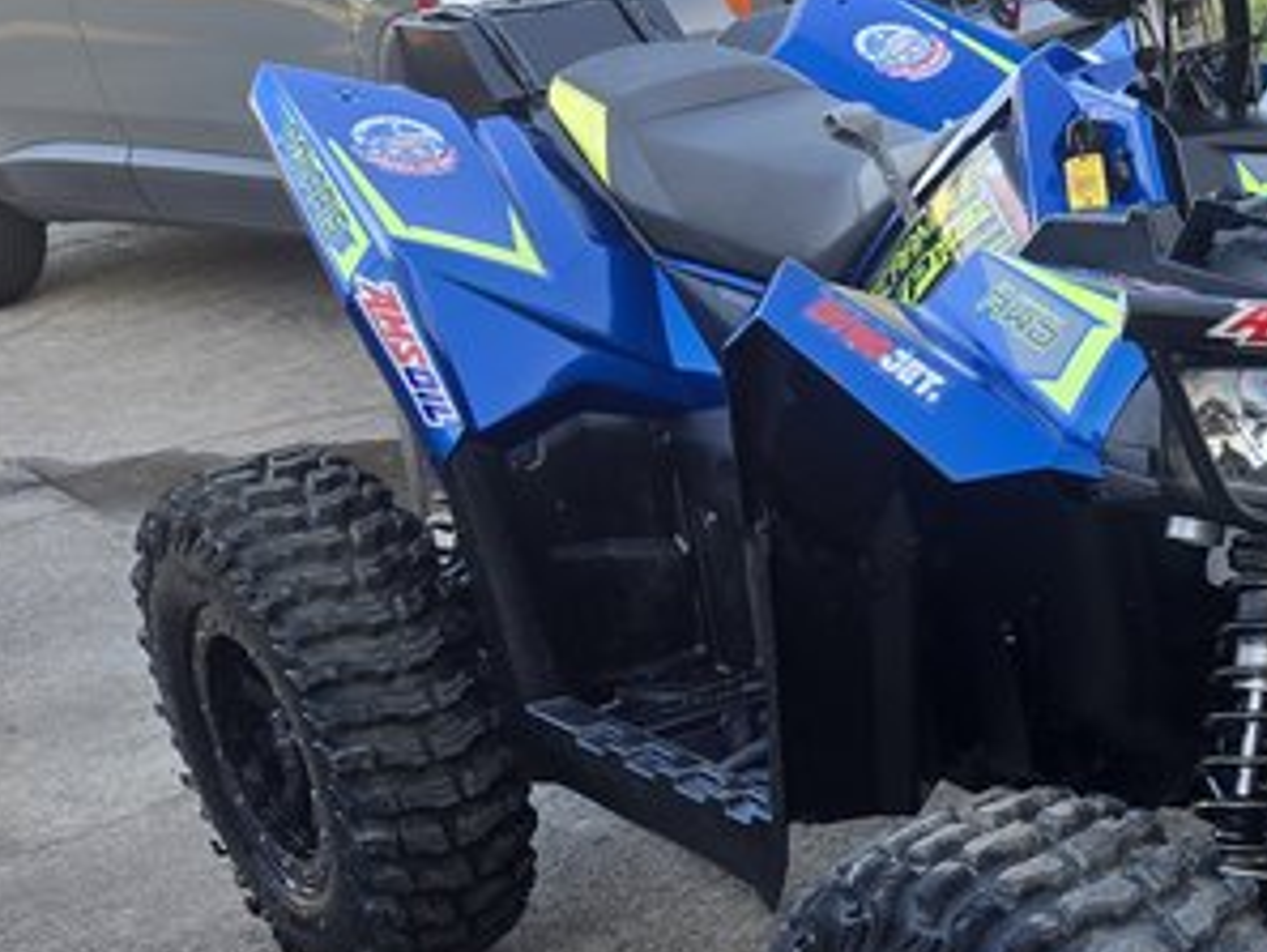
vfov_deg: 23.4
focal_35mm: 62
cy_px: 721
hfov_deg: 29.9
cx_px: 1126
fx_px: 2270
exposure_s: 1/180
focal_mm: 5.4
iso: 32
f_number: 1.8
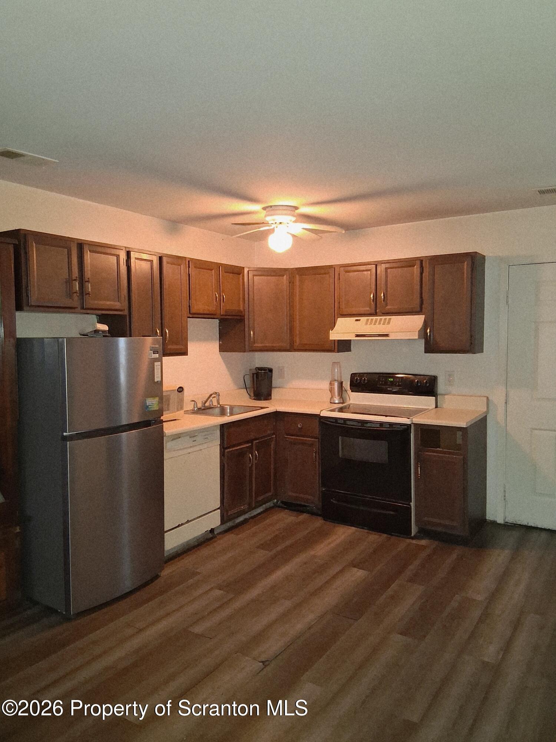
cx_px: 278
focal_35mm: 26
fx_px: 557
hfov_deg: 53.1
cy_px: 371
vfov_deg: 67.3
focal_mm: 3.98
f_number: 1.8
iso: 500
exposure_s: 1/24
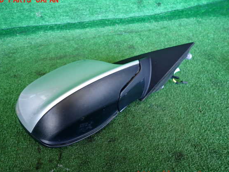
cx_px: 107
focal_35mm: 27
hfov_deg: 65.3
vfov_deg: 51.4
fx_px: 179
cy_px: 87
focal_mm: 4.5
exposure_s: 1/30
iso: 250
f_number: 2
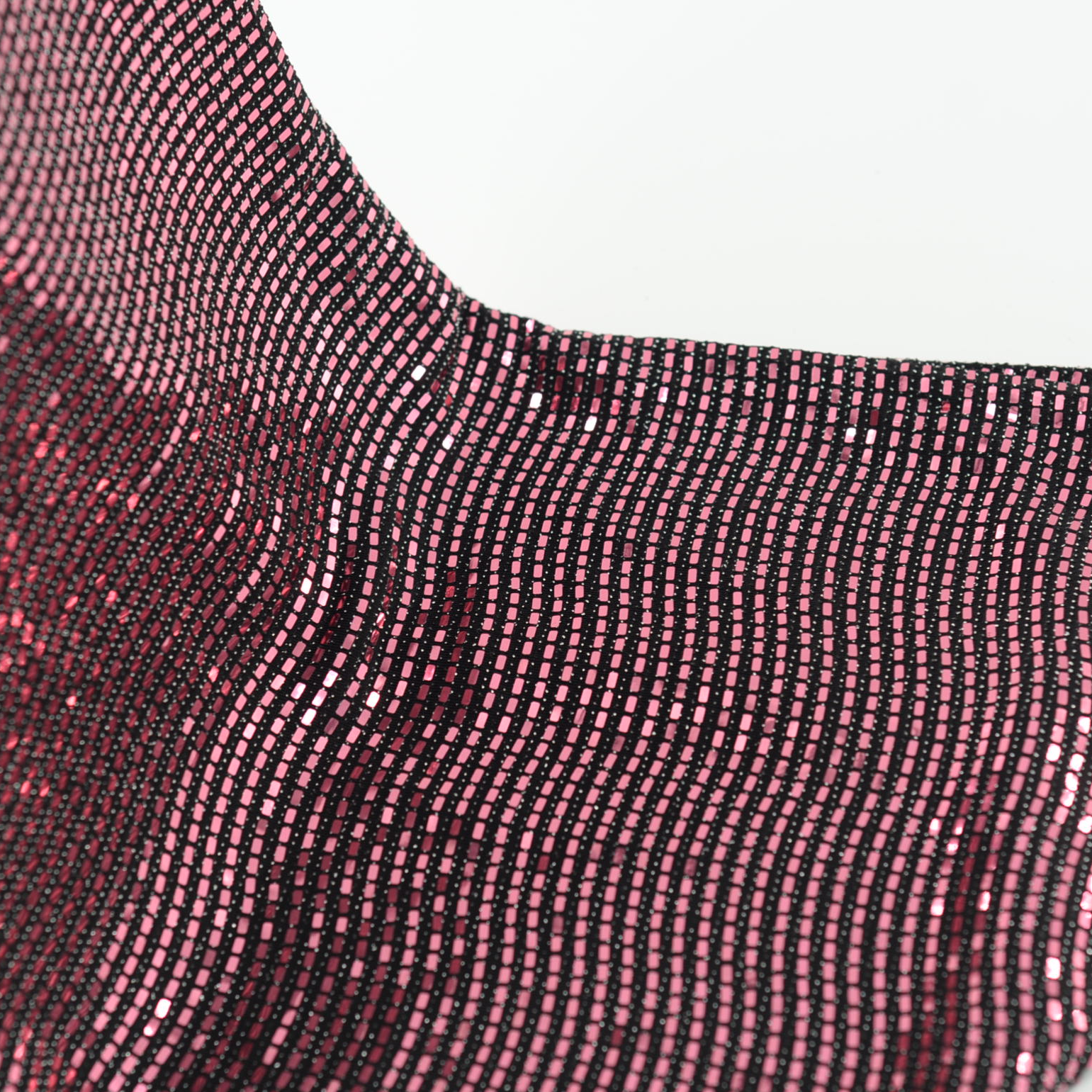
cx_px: 536
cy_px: 620
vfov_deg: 20.9
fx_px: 2962
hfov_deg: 20.9
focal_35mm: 83
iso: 100
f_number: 4
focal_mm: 50
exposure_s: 1/80
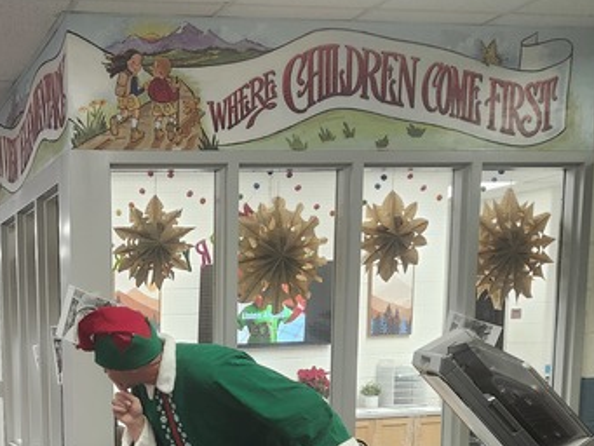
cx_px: 23
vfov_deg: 25.4
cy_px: 470
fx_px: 927
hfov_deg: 33.0
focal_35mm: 54
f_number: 1.8
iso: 640
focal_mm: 5.54
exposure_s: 1/120
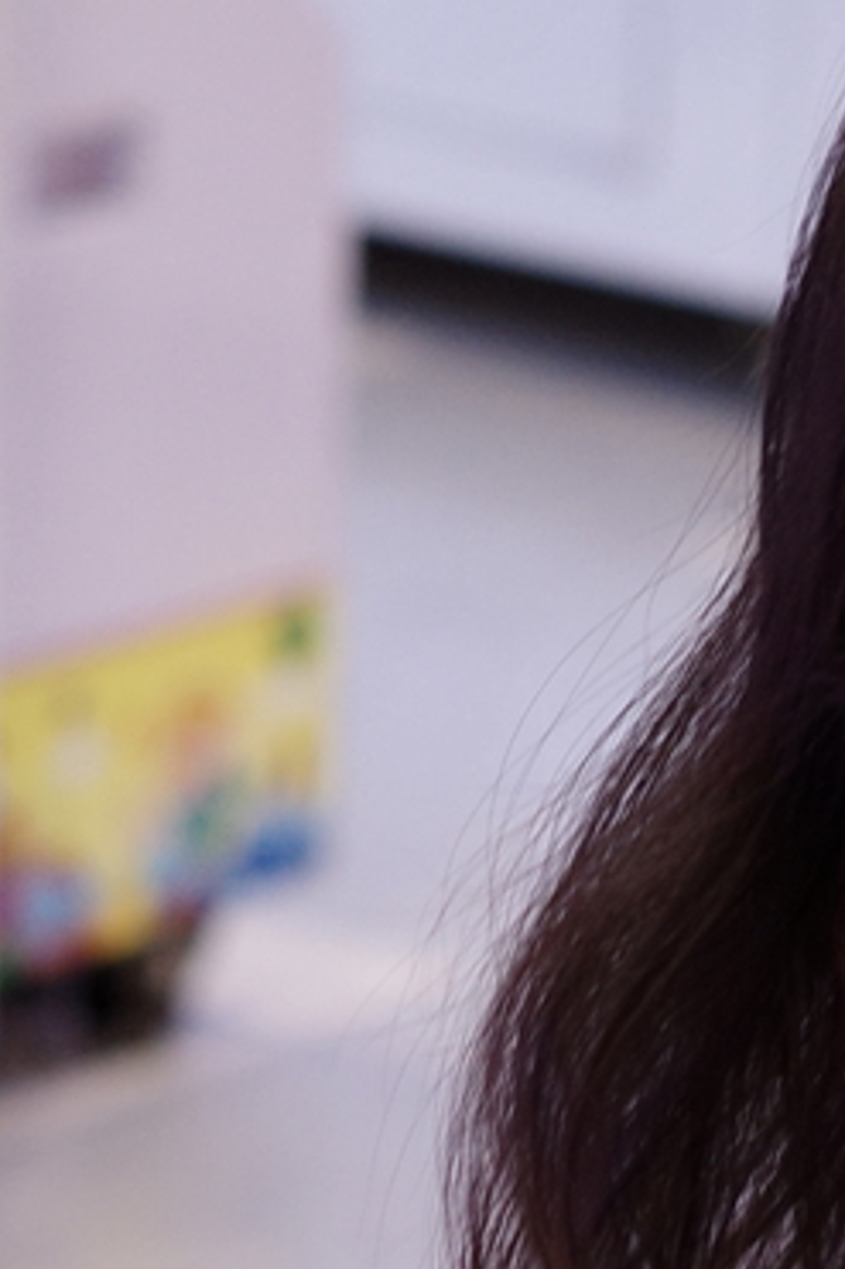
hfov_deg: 5.3
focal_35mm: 259
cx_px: 438
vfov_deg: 7.8
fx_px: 9127
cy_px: 1939
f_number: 2.8
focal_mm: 26
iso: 200
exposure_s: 1/50
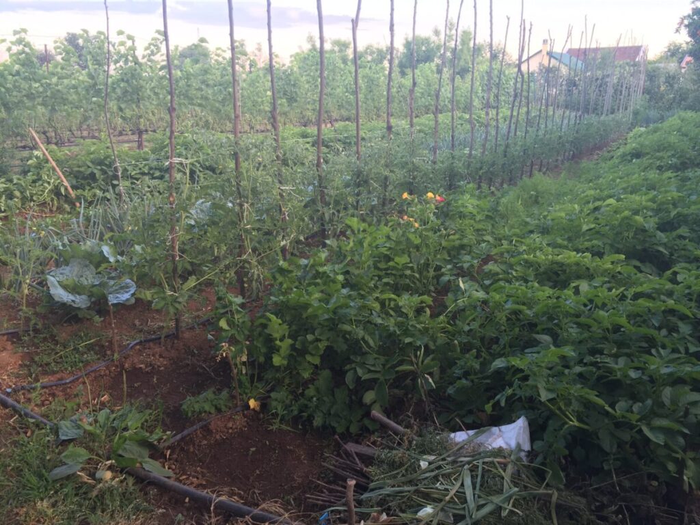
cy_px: 262
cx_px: 350
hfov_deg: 61.7
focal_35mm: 29
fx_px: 586
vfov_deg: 48.2
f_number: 2.2
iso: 32
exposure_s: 1/40
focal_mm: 4.15
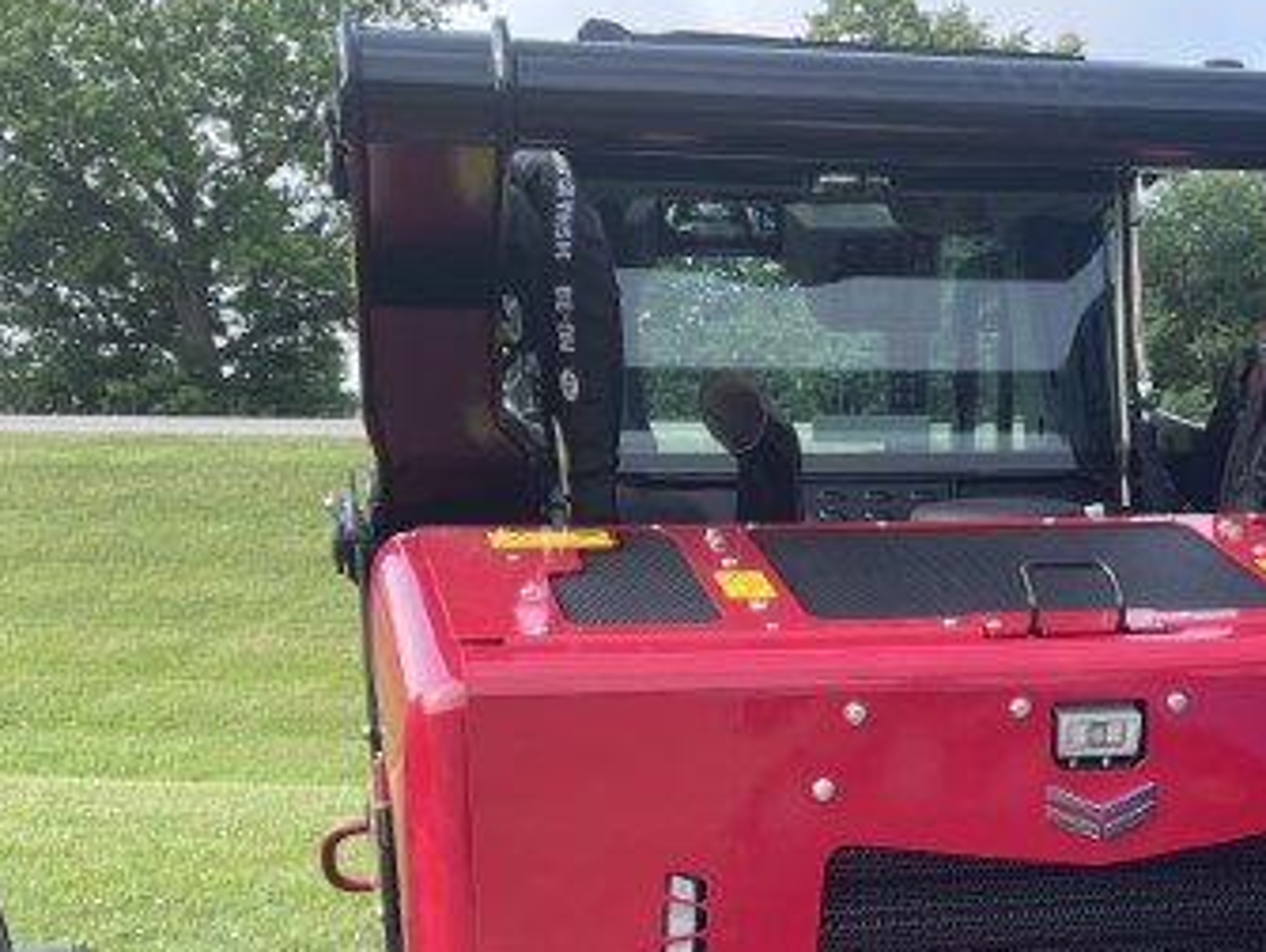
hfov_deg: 30.5
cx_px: 998
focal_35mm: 62
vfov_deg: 23.0
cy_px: 899
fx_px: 2270
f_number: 1.6
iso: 32
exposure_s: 1/509
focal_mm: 4.2
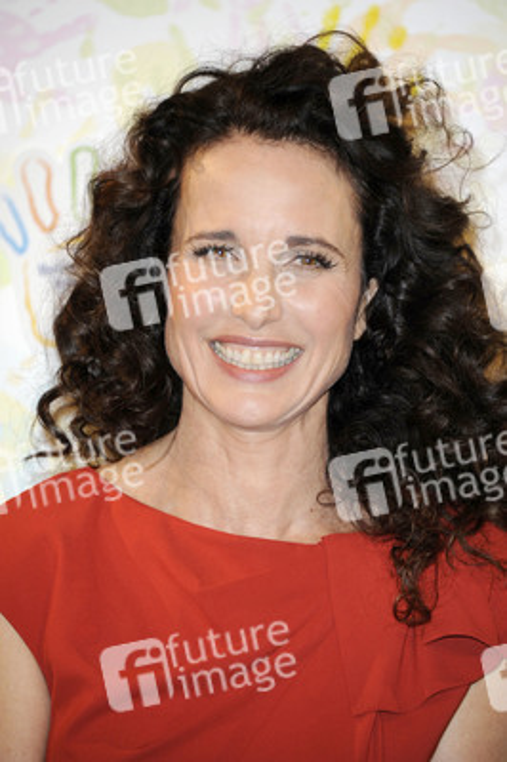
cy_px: 381
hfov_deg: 4.6
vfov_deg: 6.9
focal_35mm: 300
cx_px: 254
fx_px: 6348
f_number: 5.6
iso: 640
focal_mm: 300
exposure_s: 1/160
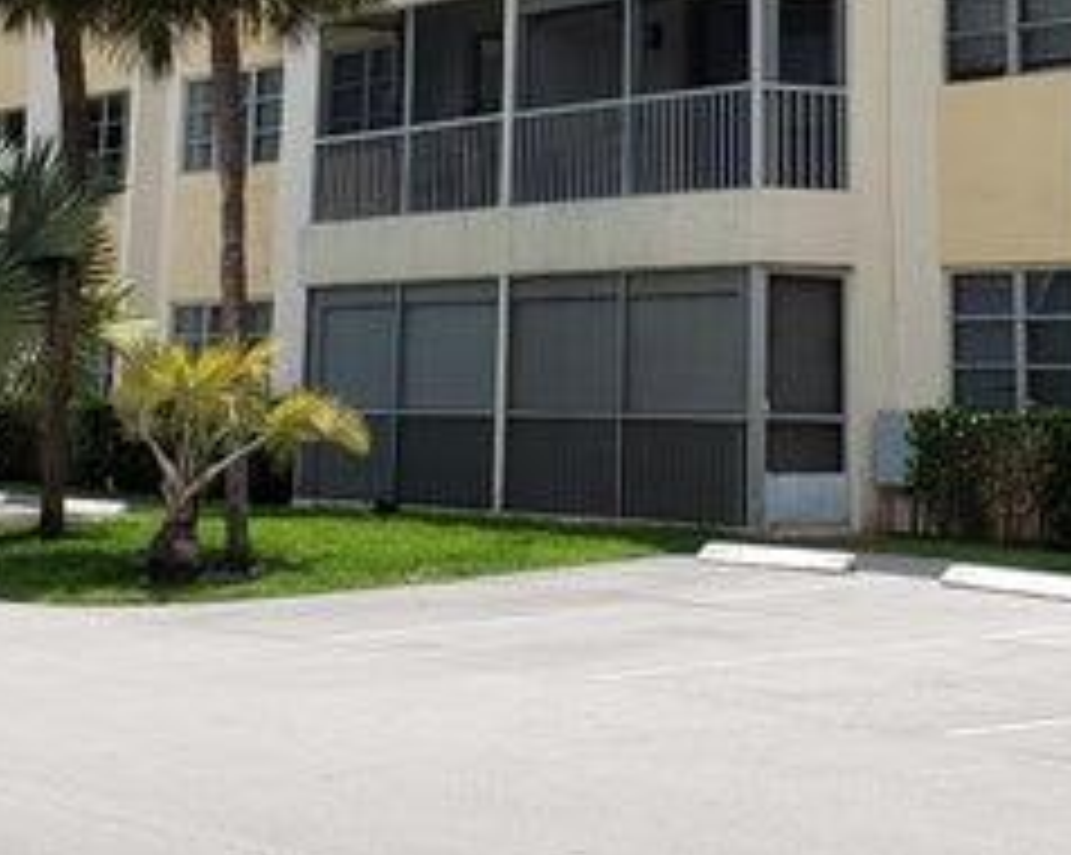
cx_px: 668
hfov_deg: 21.0
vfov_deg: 15.9
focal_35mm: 91
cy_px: -310
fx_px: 2882
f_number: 2.4
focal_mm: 4.3
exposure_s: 1/1606
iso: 50
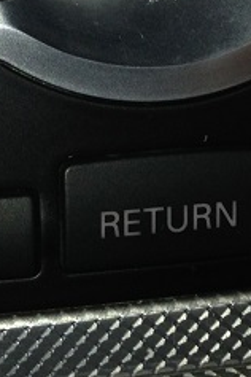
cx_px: 207
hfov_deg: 9.2
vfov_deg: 13.5
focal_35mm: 148
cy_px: -68
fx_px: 1548
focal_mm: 4.12
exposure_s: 1/90
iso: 50
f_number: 2.4
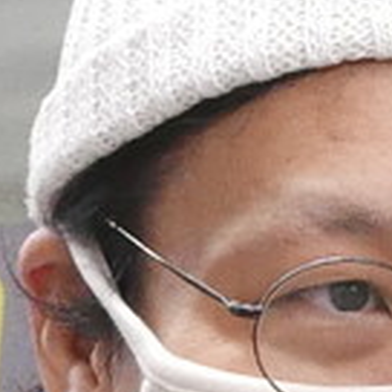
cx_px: 300
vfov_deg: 1.9
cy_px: 623
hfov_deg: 1.9
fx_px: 11582
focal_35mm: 904
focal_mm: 34
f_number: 2.8
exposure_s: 1/100
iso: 1600
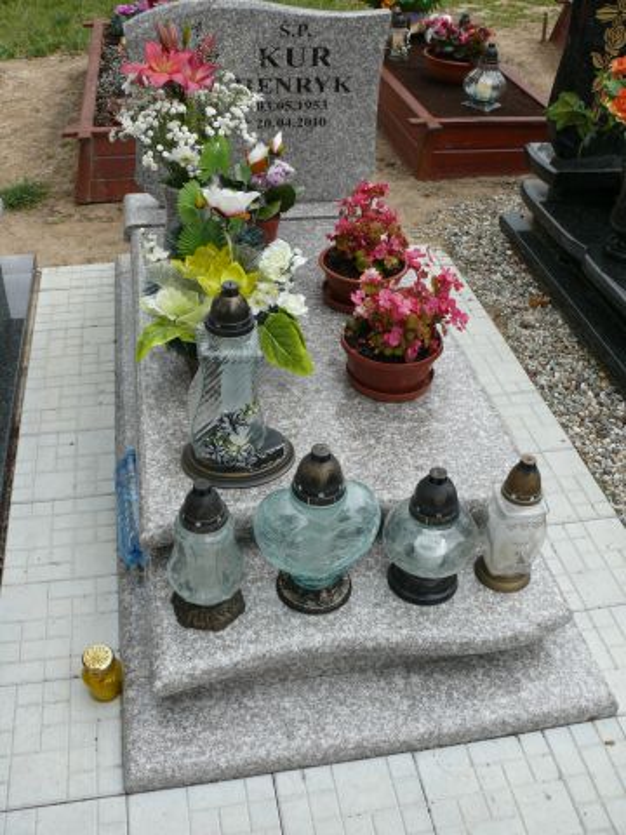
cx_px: 313
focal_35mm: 35
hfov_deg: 40.7
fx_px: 844
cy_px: 418
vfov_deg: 52.6
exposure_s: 1/200
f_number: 4.5
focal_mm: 7.4
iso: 100
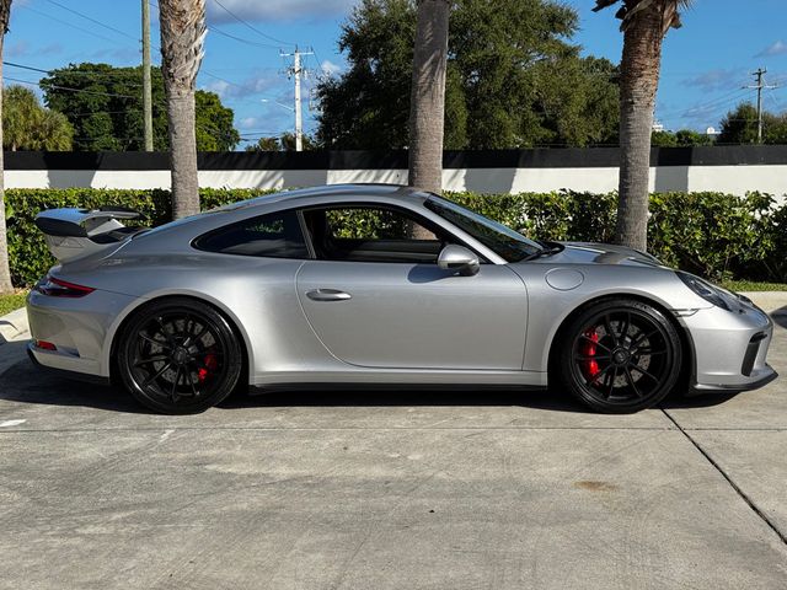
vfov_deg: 30.3
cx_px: 394
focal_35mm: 48
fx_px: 1091
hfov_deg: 39.7
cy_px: 295
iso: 64
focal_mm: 6.76
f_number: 1.78
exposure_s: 1/3425
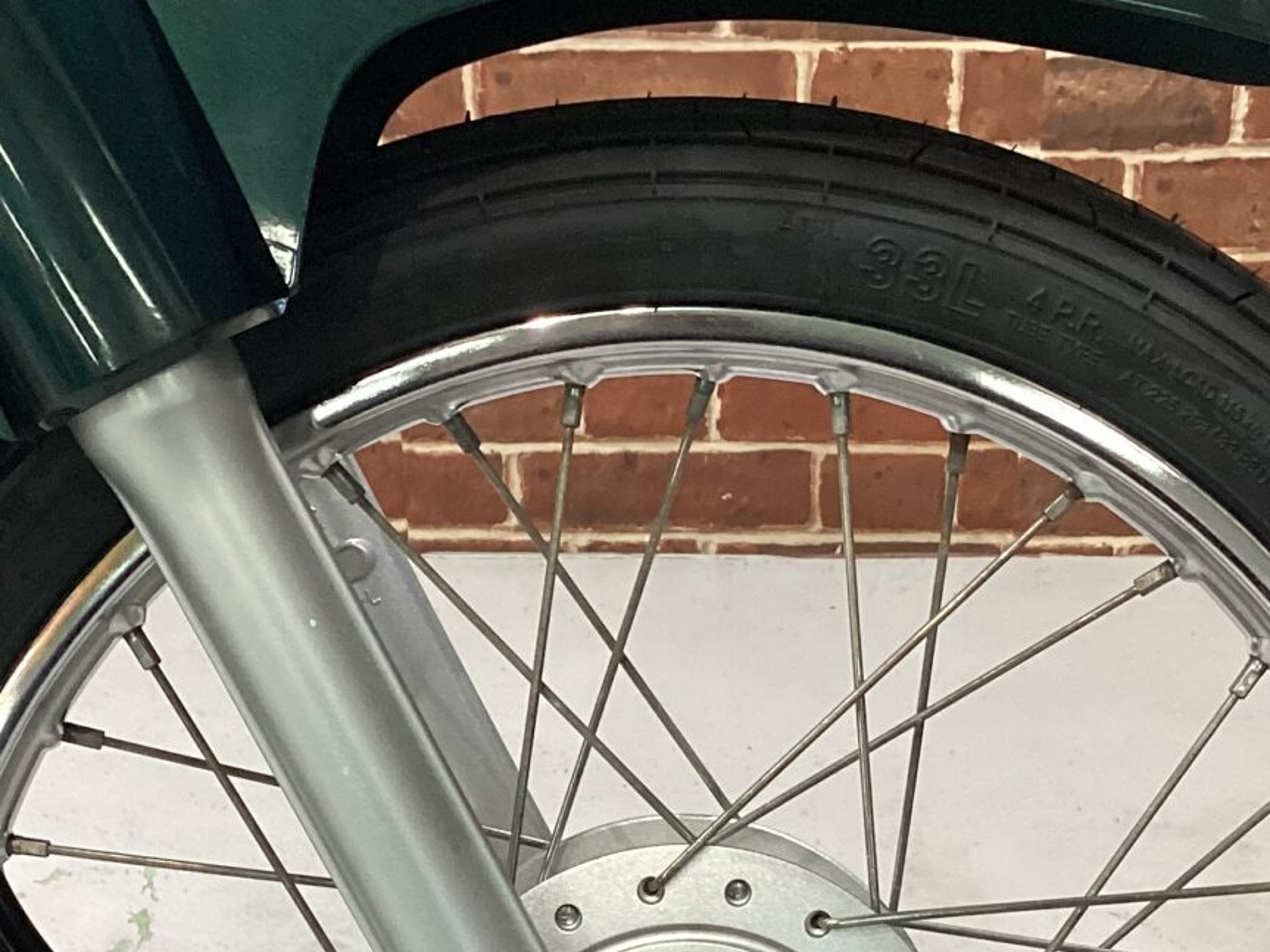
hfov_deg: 28.2
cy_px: 1001
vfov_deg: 20.5
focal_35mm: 69
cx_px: 611
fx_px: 2531
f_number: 2.4
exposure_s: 1/60
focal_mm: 3.3
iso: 160
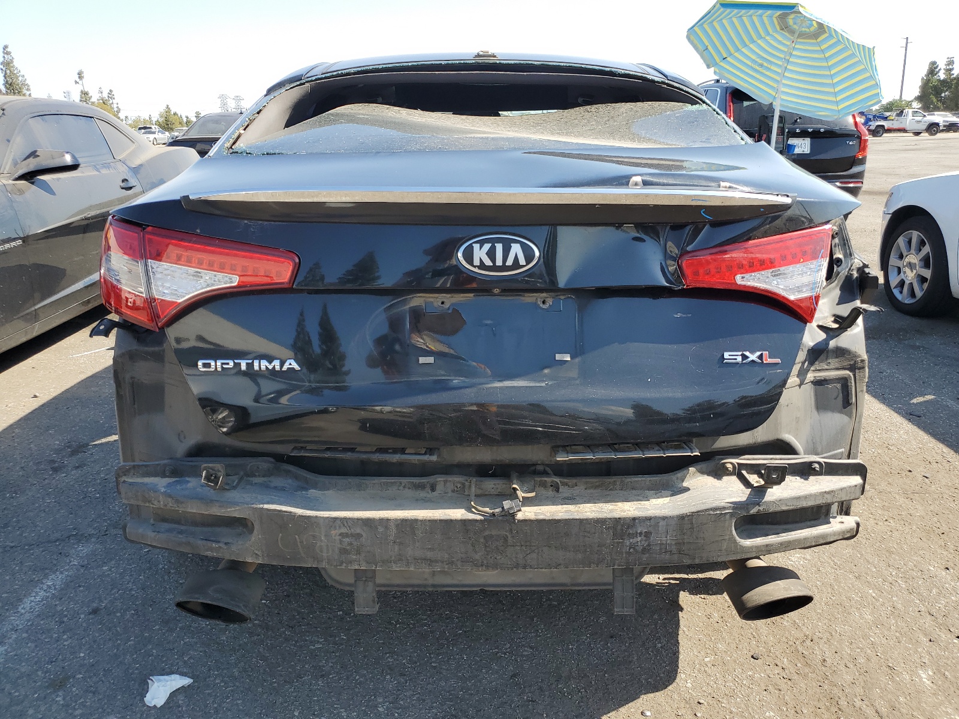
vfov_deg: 53.1
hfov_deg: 67.3
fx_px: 720
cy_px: 360
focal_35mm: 26
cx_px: 480
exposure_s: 1/1111
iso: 50
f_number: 1.5
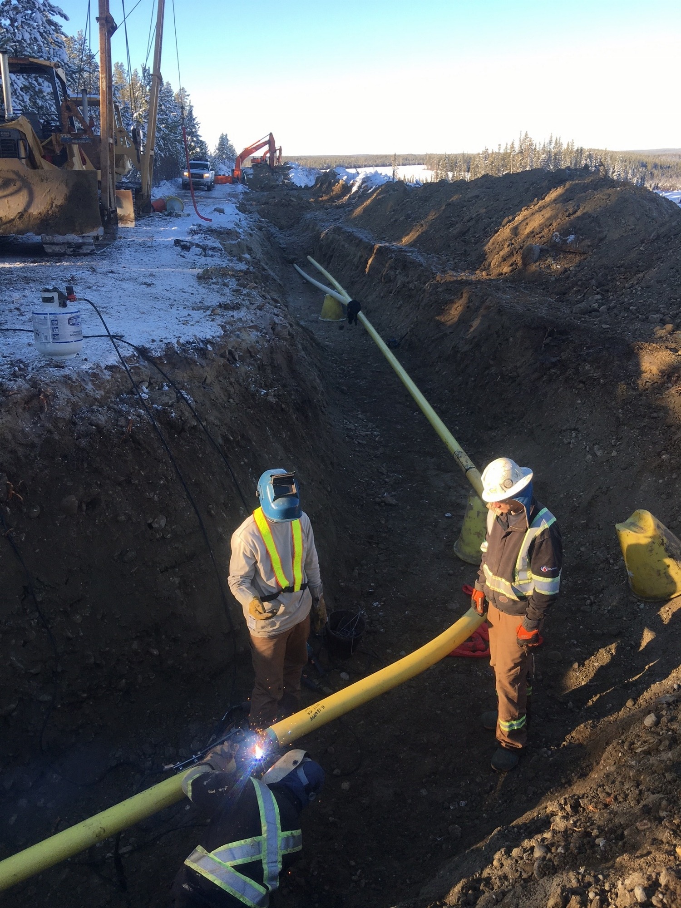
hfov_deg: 48.2
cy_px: 454
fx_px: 761
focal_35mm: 29
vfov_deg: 61.7
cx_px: 340
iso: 25
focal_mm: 4.15
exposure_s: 1/379
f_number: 2.2
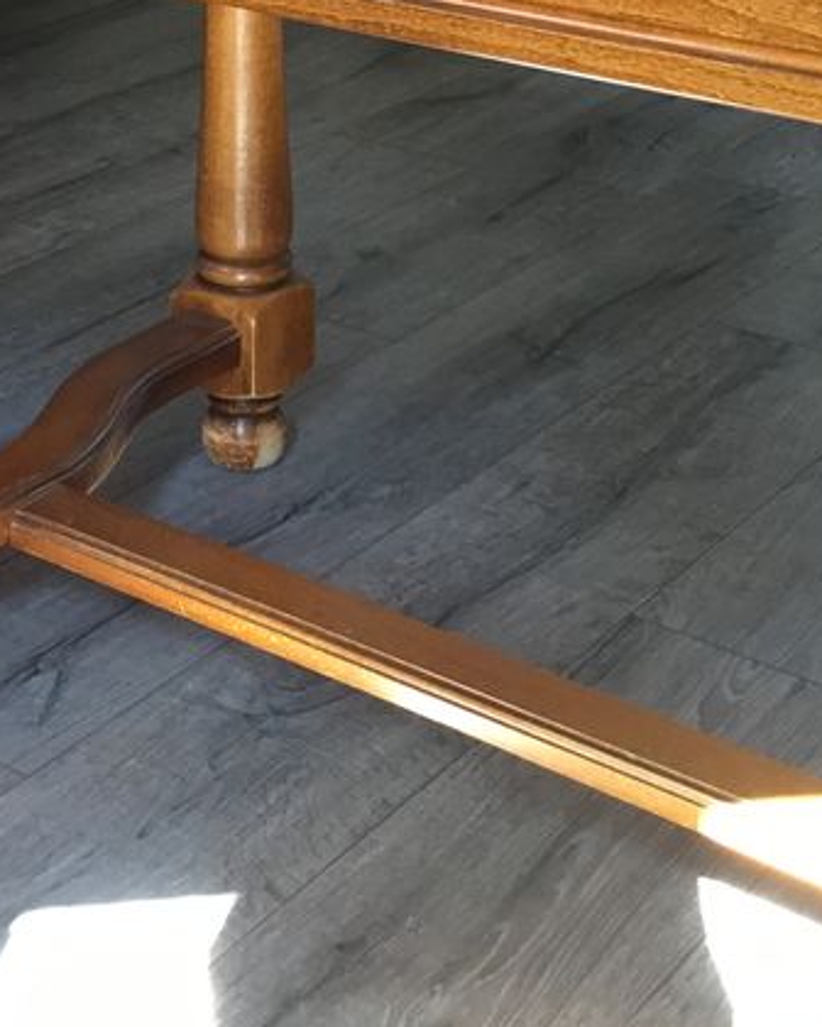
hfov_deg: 20.9
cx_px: 120
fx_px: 2190
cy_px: 169
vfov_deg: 25.8
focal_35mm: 72
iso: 100
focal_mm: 3.3
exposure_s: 1/33
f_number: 2.4
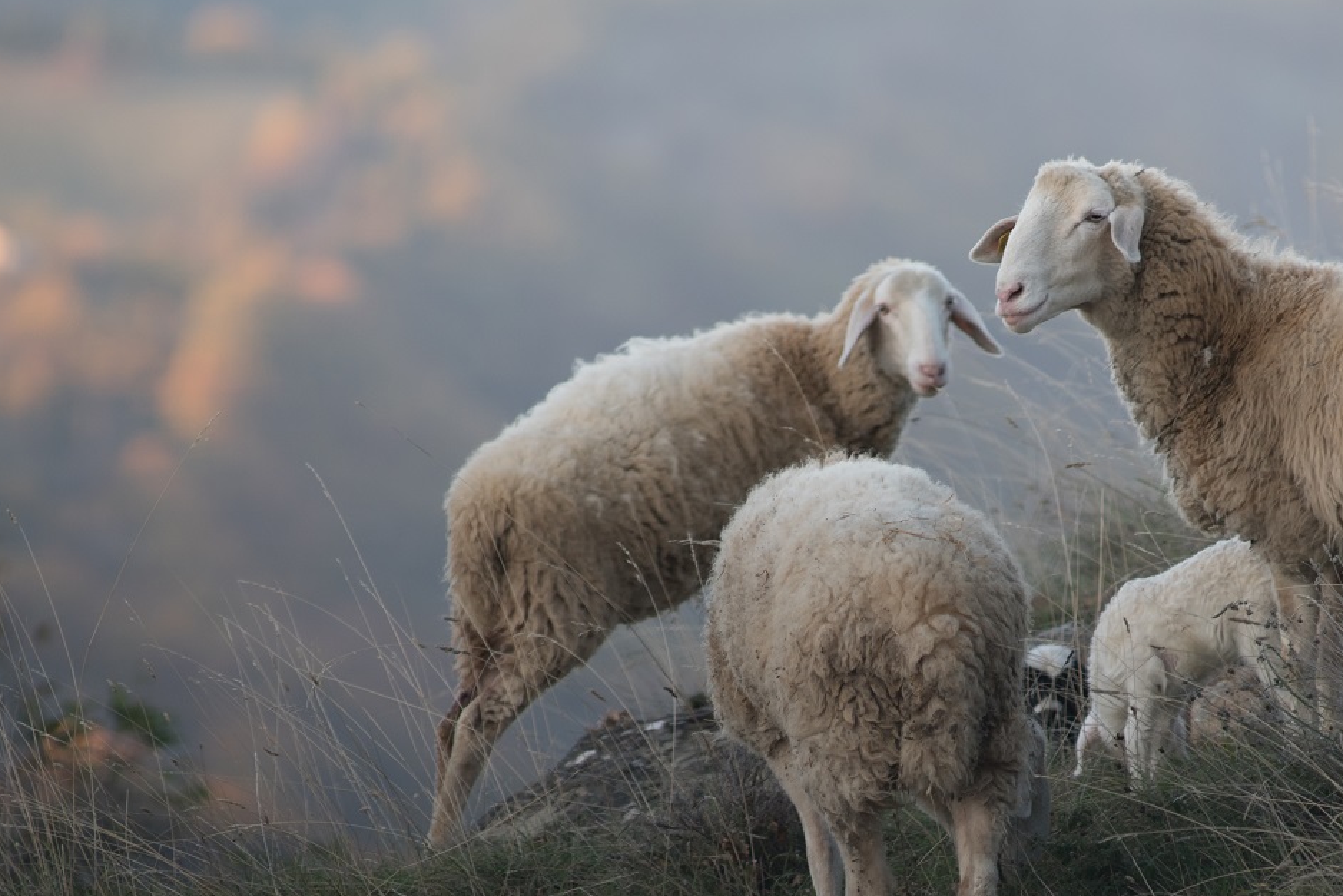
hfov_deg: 4.0
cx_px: 949
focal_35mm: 512
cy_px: 485
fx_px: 19105
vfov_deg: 2.7
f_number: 4
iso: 360
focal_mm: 300
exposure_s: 1/320
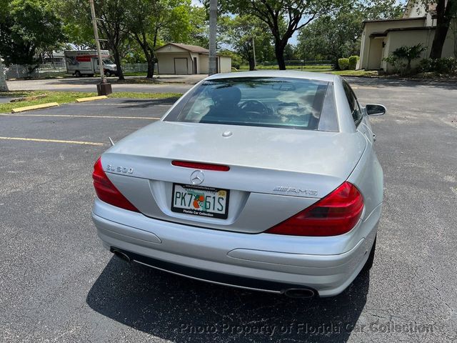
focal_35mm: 26
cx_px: 228
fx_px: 343
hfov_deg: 67.3
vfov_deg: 53.1
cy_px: 172
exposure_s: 1/5076
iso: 50
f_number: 1.5
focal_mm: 5.7
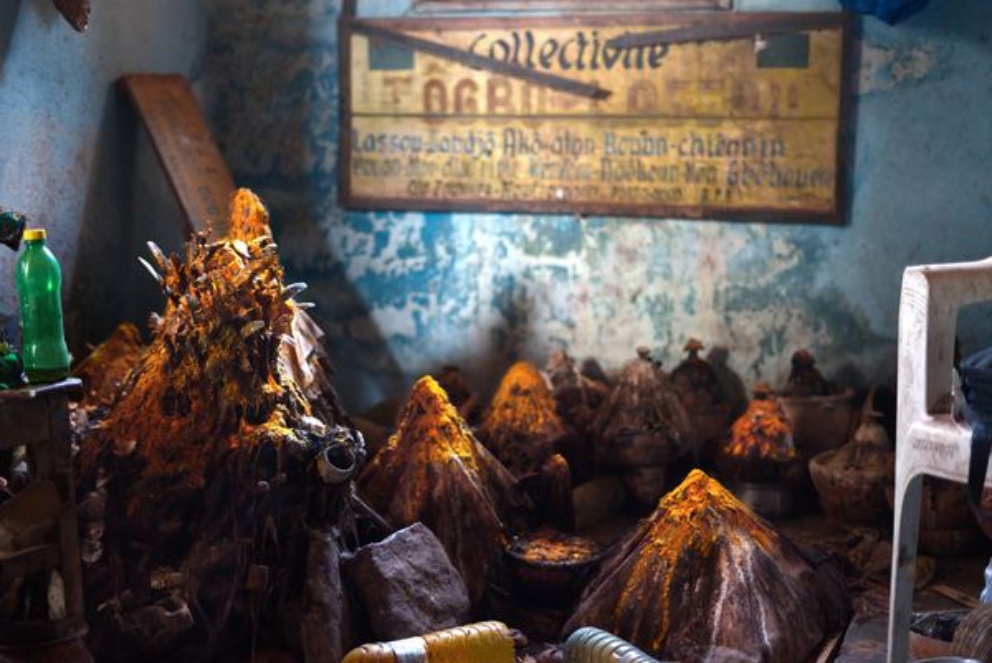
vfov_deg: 27.0
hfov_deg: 39.6
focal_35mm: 50
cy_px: 332
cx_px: 496
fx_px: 1379
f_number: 1.8
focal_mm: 50
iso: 1250
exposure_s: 1/250
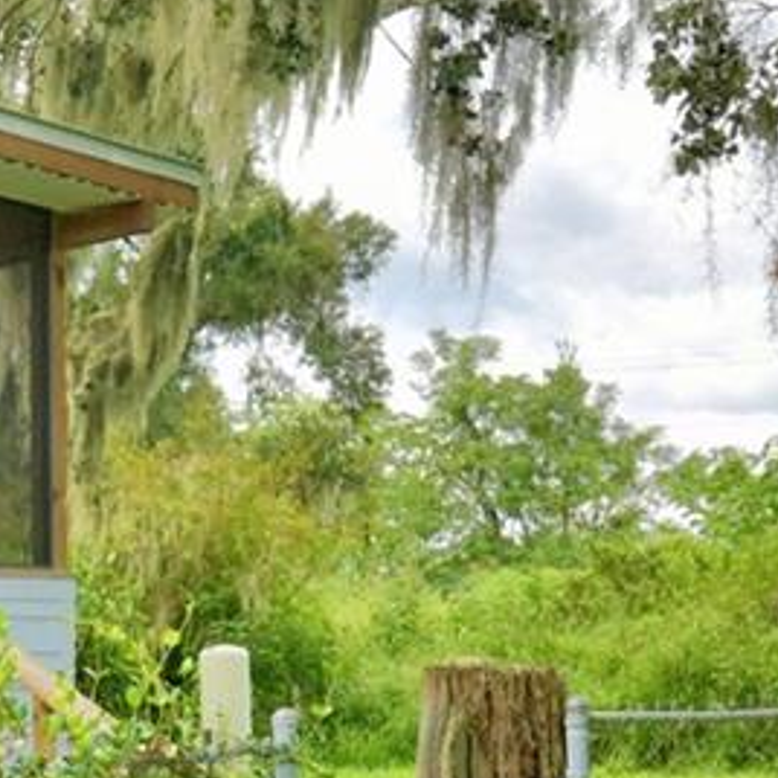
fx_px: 1933
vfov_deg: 22.5
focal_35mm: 76
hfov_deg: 20.7
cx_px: -235
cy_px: 592
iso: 100
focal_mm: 10
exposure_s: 1/250
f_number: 7.1
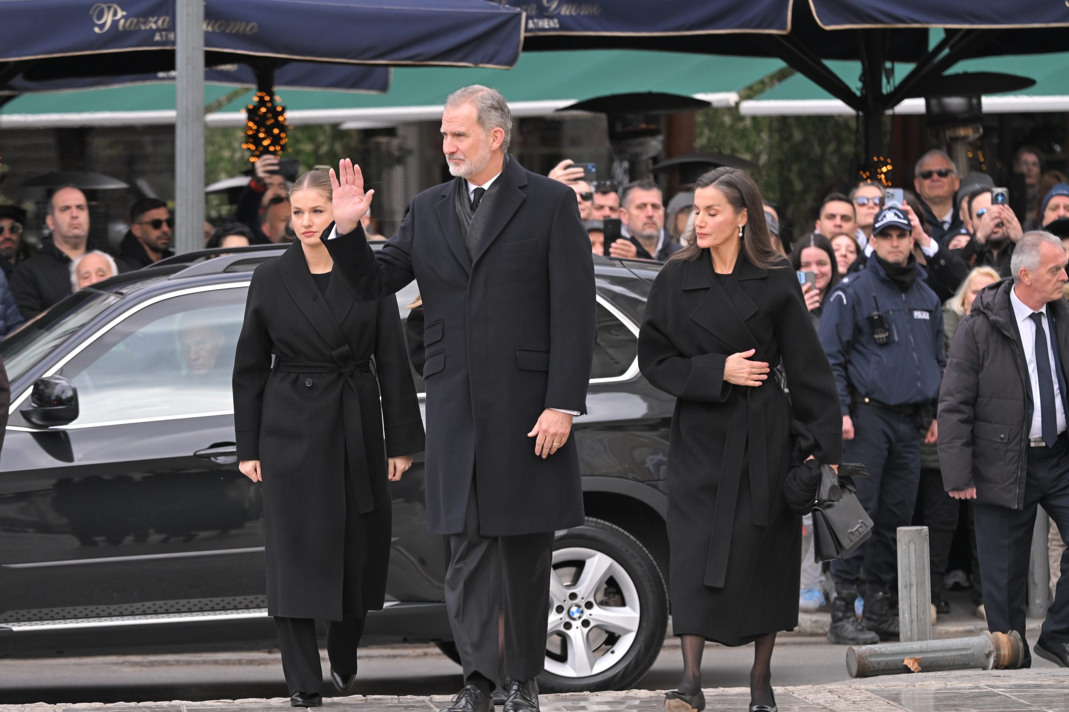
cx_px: 535
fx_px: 8937
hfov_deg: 6.8
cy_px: 355
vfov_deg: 4.6
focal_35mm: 301
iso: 1100
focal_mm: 300
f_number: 7.1
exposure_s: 1/640
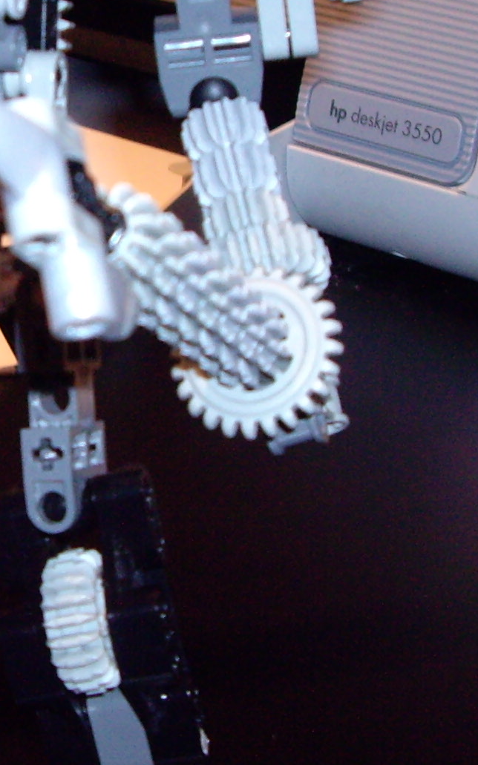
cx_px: -60
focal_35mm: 110
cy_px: 268
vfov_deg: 18.9
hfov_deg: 11.7
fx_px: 2294
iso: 200
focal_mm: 6.2
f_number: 2.7
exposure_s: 1/40
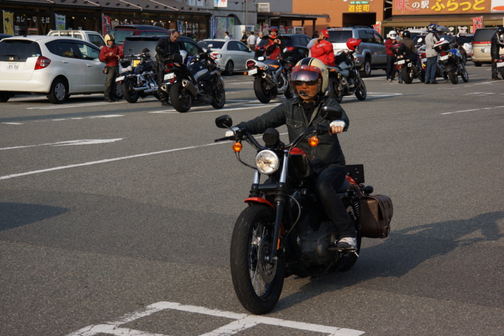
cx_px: 252
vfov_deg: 15.7
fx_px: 1218
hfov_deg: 23.4
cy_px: 168
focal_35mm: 87
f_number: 5.6
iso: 400
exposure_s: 1/2000
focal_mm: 58
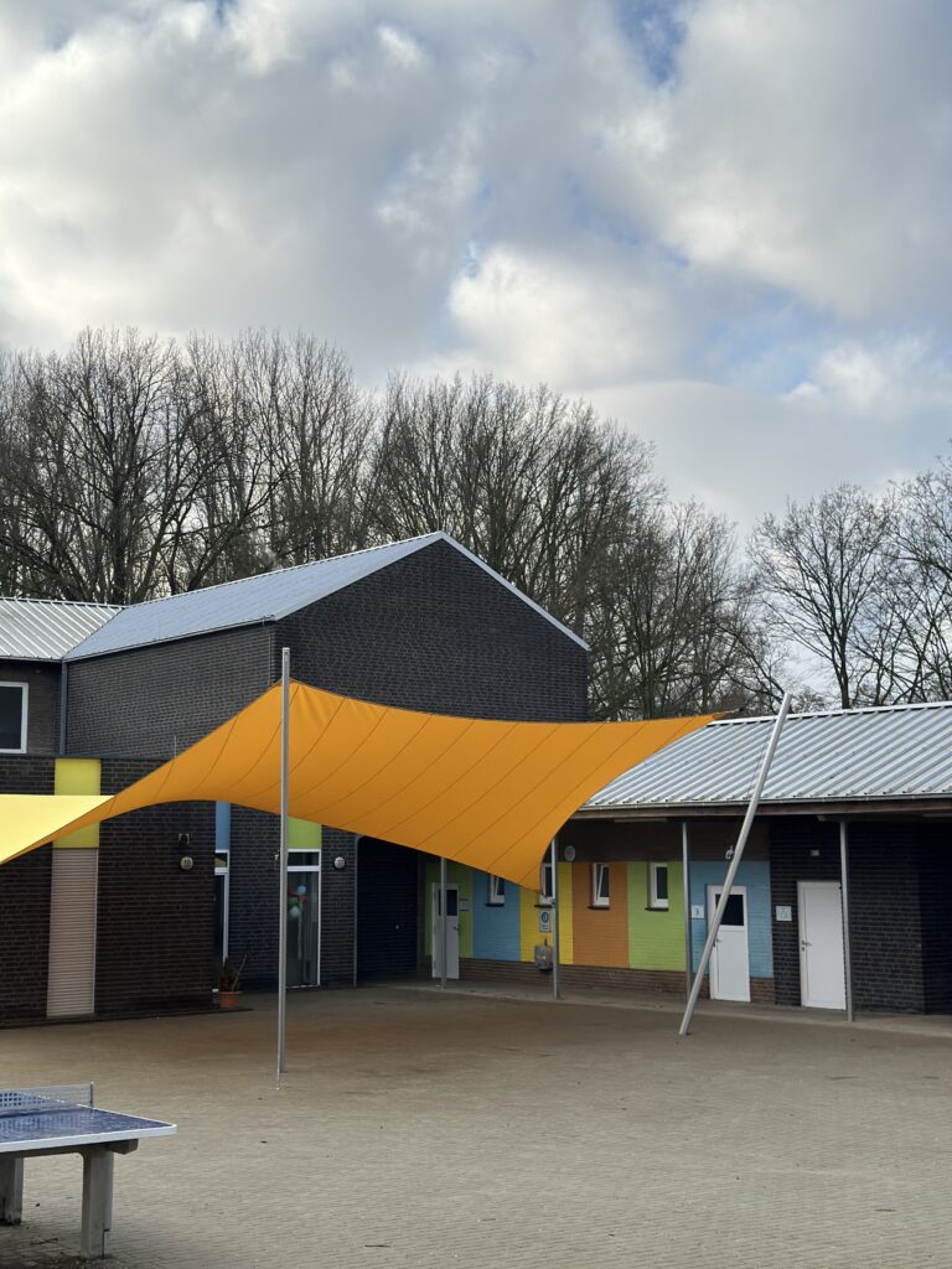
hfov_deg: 30.3
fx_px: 1760
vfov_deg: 39.7
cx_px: 476
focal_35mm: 48
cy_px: 634
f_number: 1.78
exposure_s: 1/3597
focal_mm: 6.86
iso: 100
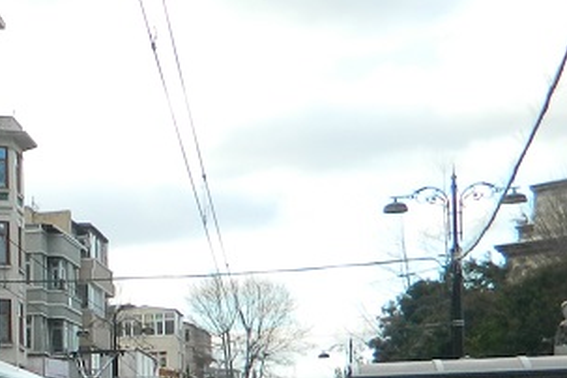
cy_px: 547
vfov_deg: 10.7
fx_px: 1953
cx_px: -377
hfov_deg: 14.9
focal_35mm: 124
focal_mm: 5.6
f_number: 3.2
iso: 80
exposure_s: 1/250
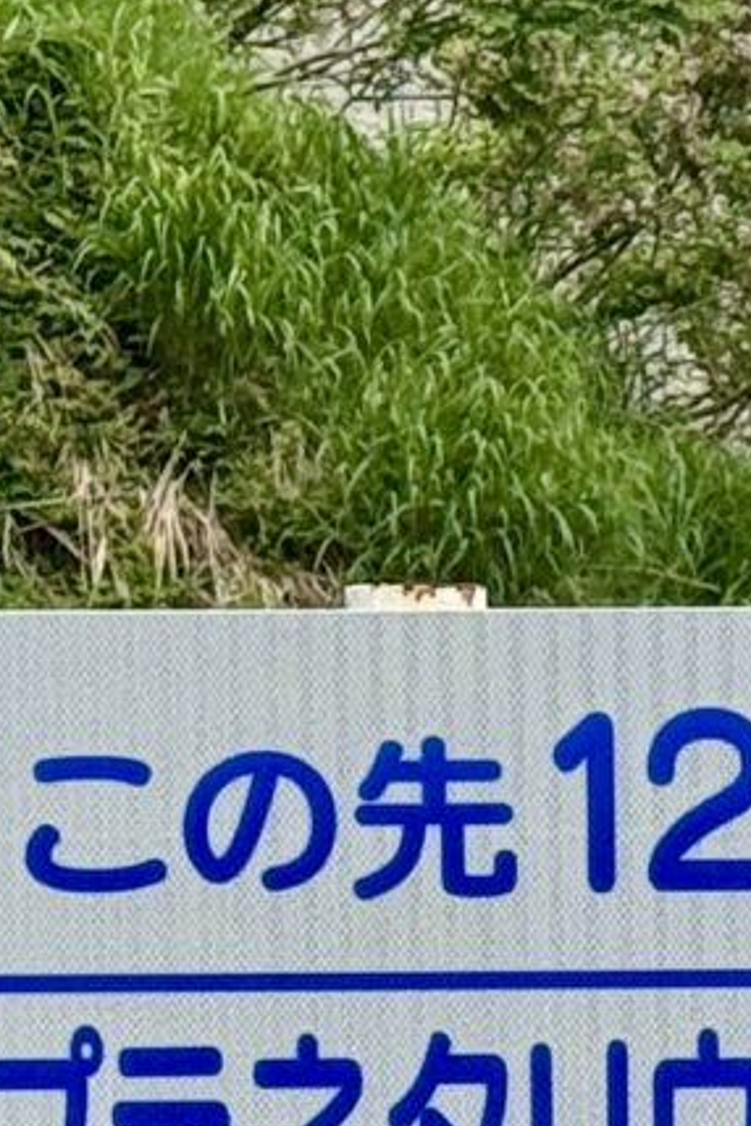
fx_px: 9324
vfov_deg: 6.9
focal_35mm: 298
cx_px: 1812
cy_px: 1310
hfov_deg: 4.5
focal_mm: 6.76
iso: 80
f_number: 1.78
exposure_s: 1/1931
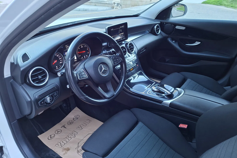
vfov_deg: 53.1
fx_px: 158
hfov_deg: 73.7
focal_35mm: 24
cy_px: 74
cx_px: 118
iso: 320
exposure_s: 1/50
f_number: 1.8
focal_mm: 5.54
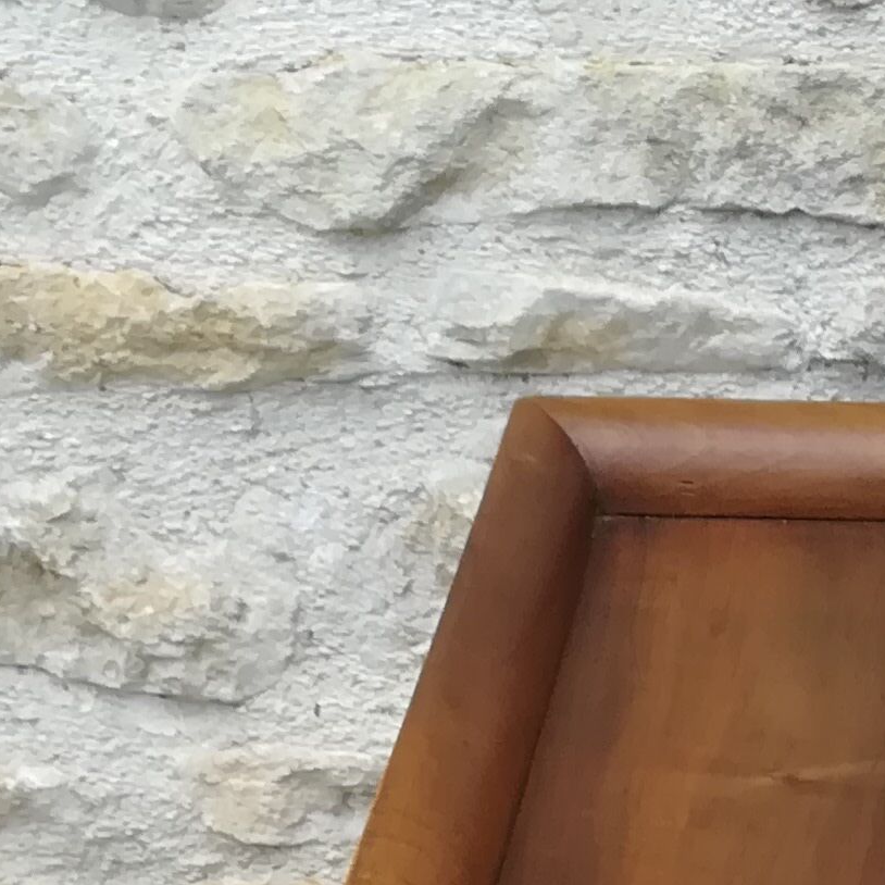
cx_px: 1194
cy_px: 1878
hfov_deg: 14.8
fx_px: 3240
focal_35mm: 112
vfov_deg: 13.1
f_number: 2.2
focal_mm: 3.83
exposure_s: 1/152
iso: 50
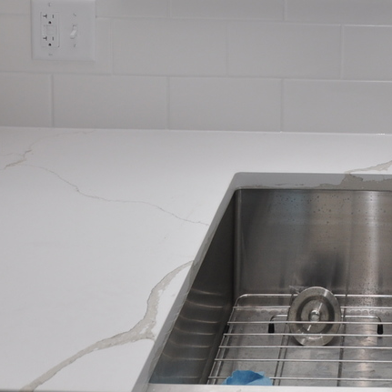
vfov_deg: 30.2
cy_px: -76
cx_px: 395
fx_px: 615
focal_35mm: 48
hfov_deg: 32.4
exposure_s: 1/125
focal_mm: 10
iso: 200
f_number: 5.6
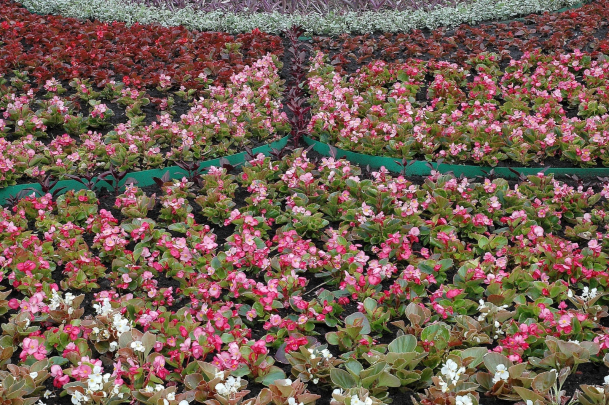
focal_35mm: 75
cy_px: 202
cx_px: 304
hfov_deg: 27.0
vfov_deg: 18.2
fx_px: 1268
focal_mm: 50
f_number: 18
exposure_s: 1/30
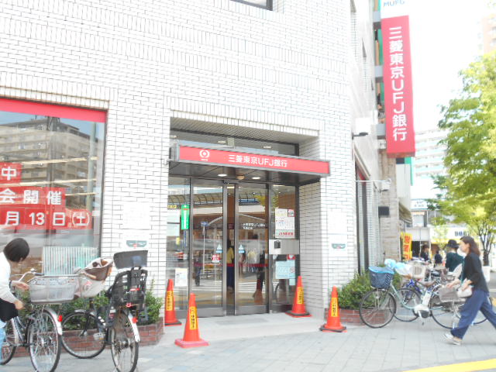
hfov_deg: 54.0
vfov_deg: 41.8
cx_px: 248
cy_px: 186
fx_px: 487
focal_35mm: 34
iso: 80
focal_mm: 5.8
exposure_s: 1/100
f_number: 3.6
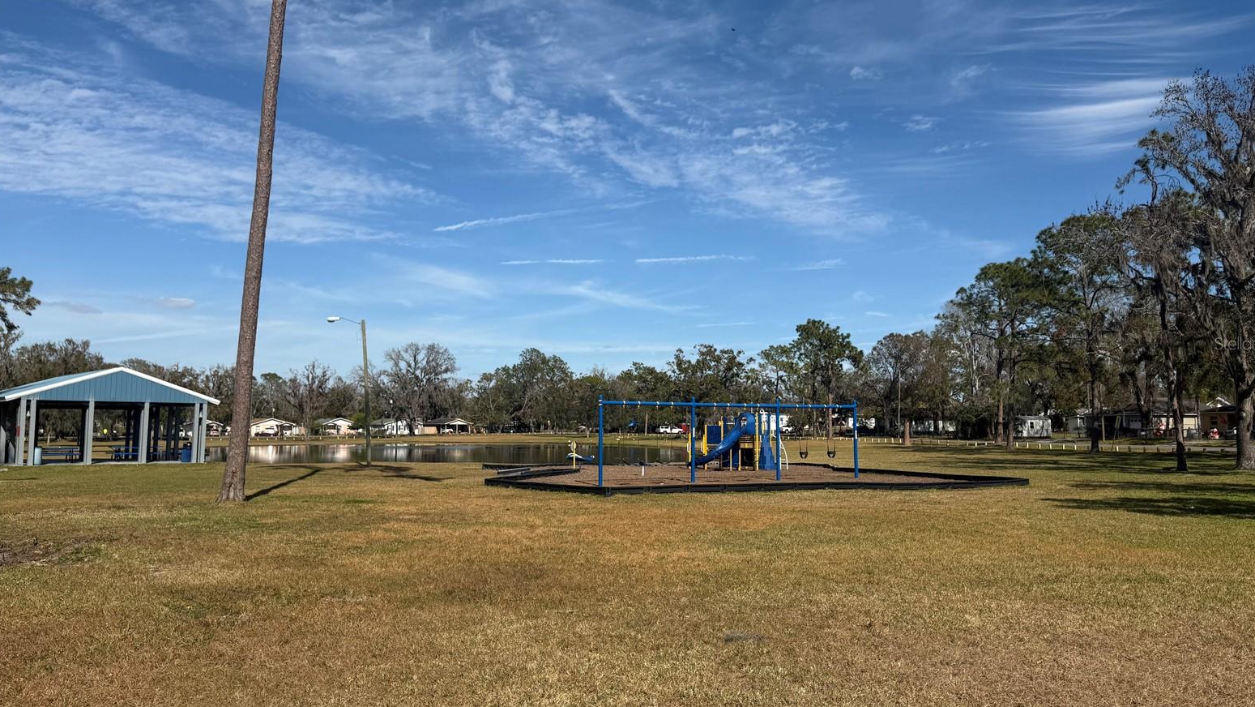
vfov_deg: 42.9
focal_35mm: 27
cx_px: 642
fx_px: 899
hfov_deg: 69.8
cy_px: 343
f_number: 1.78
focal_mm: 6.76
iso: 80
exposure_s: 1/6711
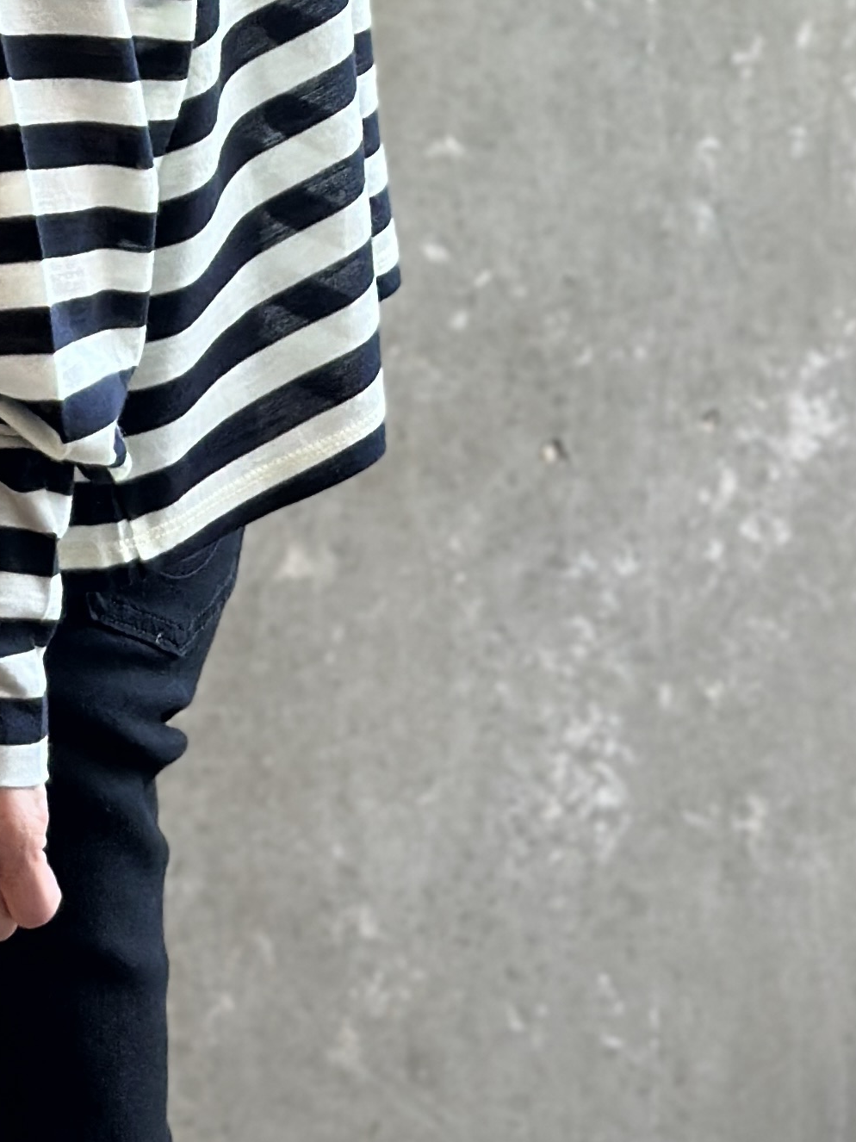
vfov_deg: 13.0
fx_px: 4815
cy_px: -442
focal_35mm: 146
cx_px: 8
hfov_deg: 10.1
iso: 125
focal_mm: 6.86
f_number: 1.78
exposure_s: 1/100
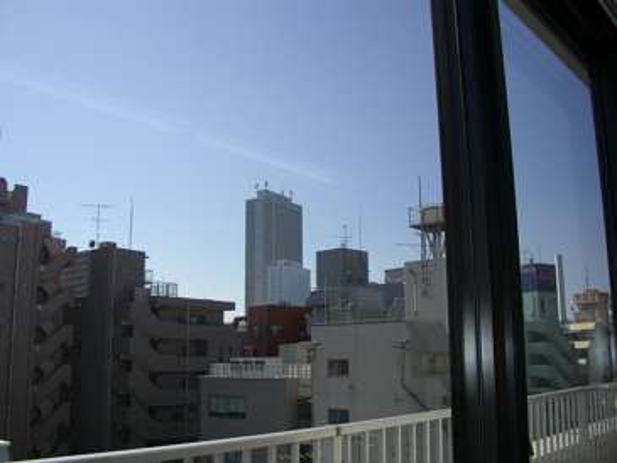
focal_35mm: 38
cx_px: 308
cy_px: 232
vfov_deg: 37.7
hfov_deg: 49.0
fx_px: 678
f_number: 5.6
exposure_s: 1/200
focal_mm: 7.9
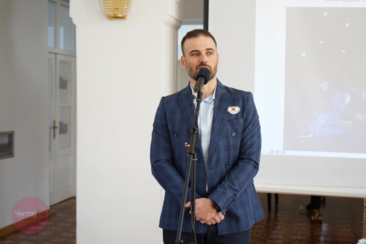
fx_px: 600
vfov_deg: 23.0
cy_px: 122
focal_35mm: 59
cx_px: 183
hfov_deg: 33.9
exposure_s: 1/250
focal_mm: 59
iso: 3200
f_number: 5
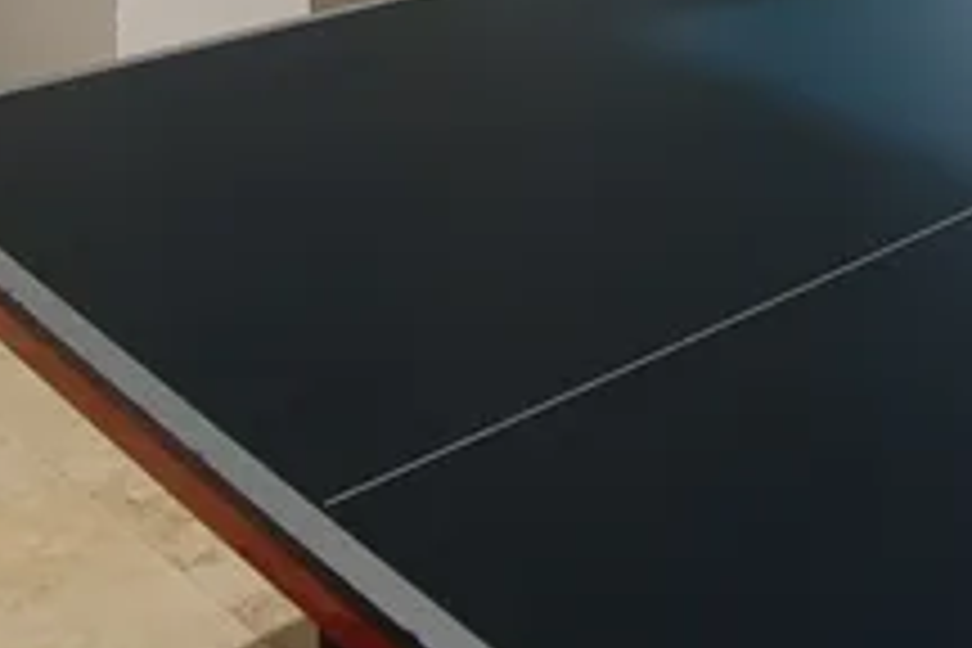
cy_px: -364
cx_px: 1210
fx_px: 1754
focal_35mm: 65
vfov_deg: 18.3
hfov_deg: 26.9
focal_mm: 11
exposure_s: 1/200
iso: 100
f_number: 7.1
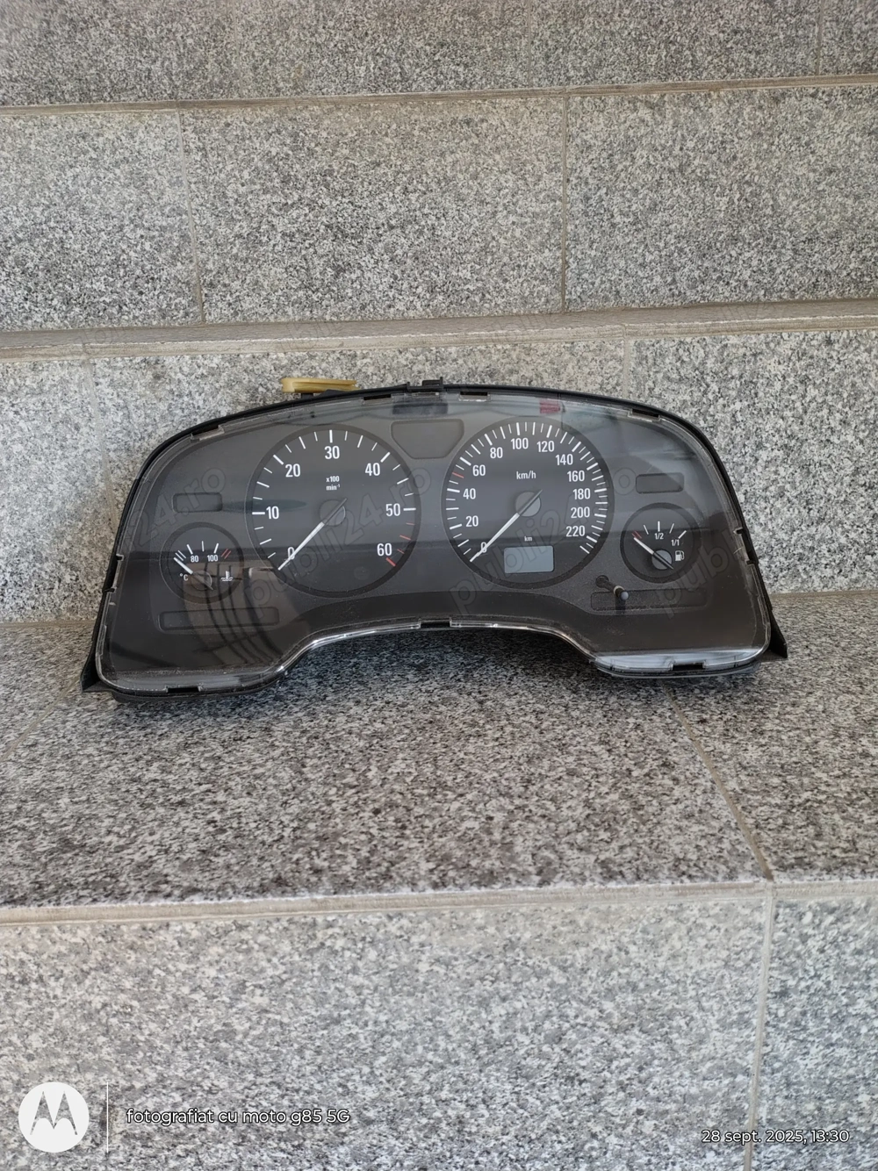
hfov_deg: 54.9
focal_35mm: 25
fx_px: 846
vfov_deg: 69.4
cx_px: 439
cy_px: 586
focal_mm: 4.71
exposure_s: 1/50.1
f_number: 1.7
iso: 869
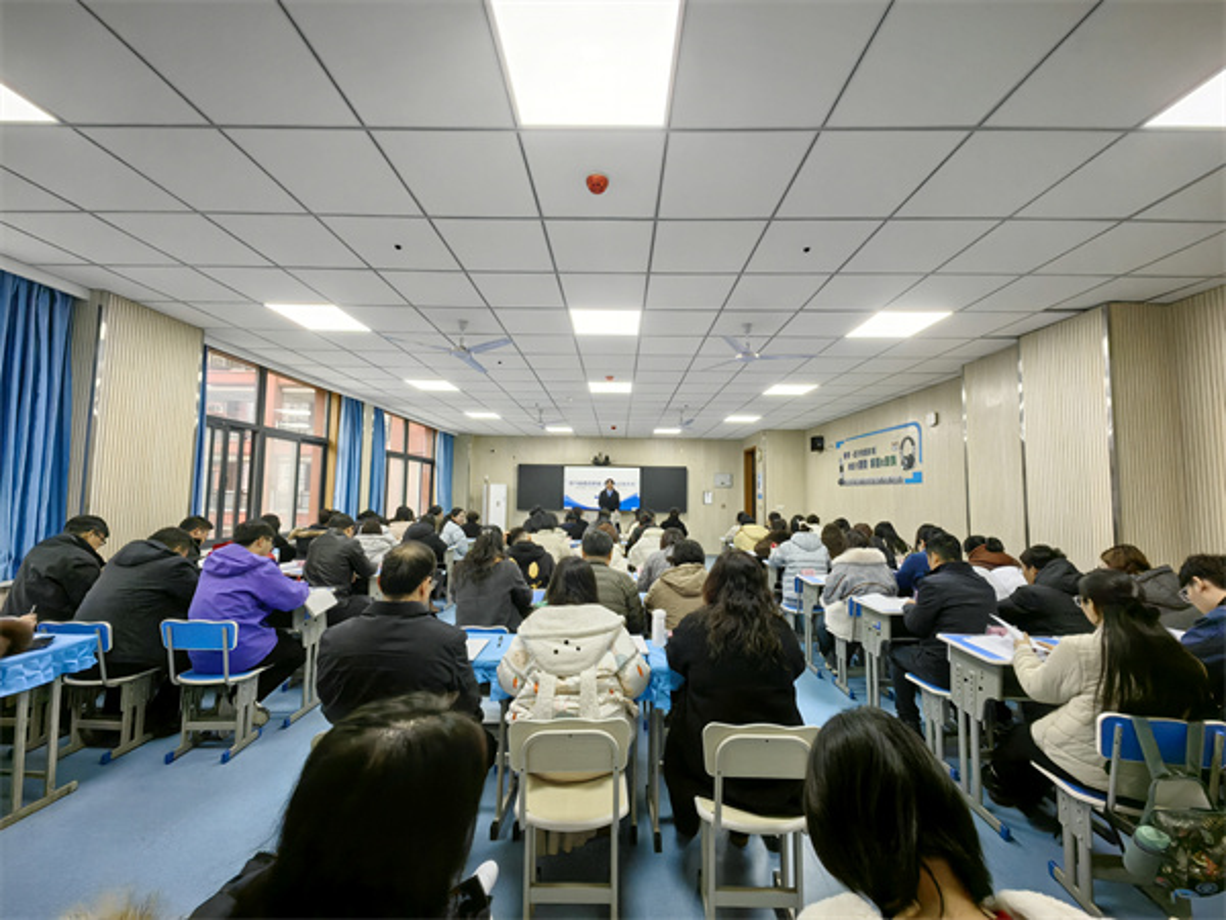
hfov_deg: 106.2
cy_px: 460
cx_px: 613
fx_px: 460
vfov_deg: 89.9
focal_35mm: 13
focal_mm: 1.76
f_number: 2.2
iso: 64
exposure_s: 1/100
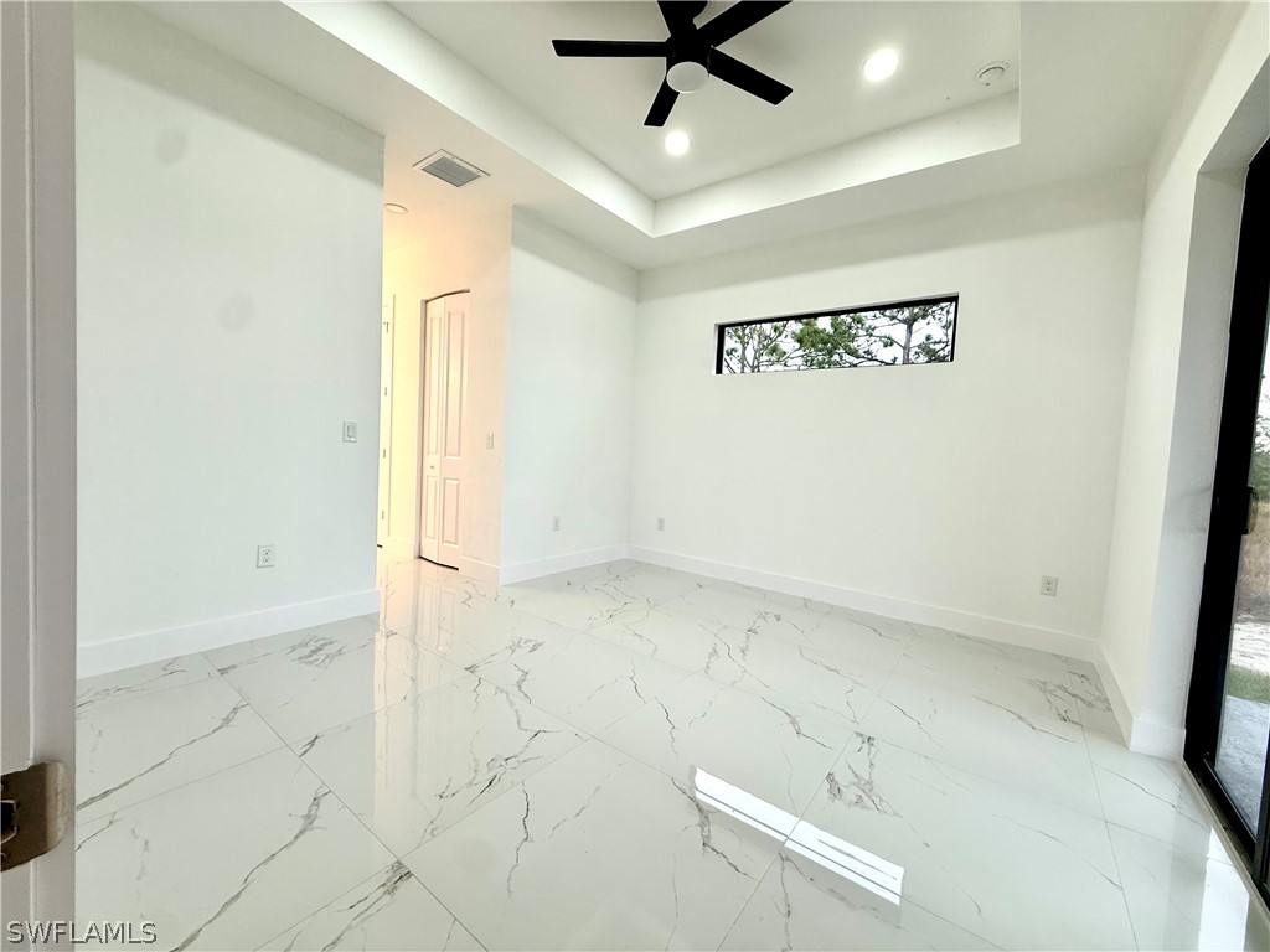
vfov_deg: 85.7
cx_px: 635
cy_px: 476
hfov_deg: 102.1
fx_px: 514
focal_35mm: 14
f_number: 2.2
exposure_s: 1/120
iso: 80
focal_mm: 2.22
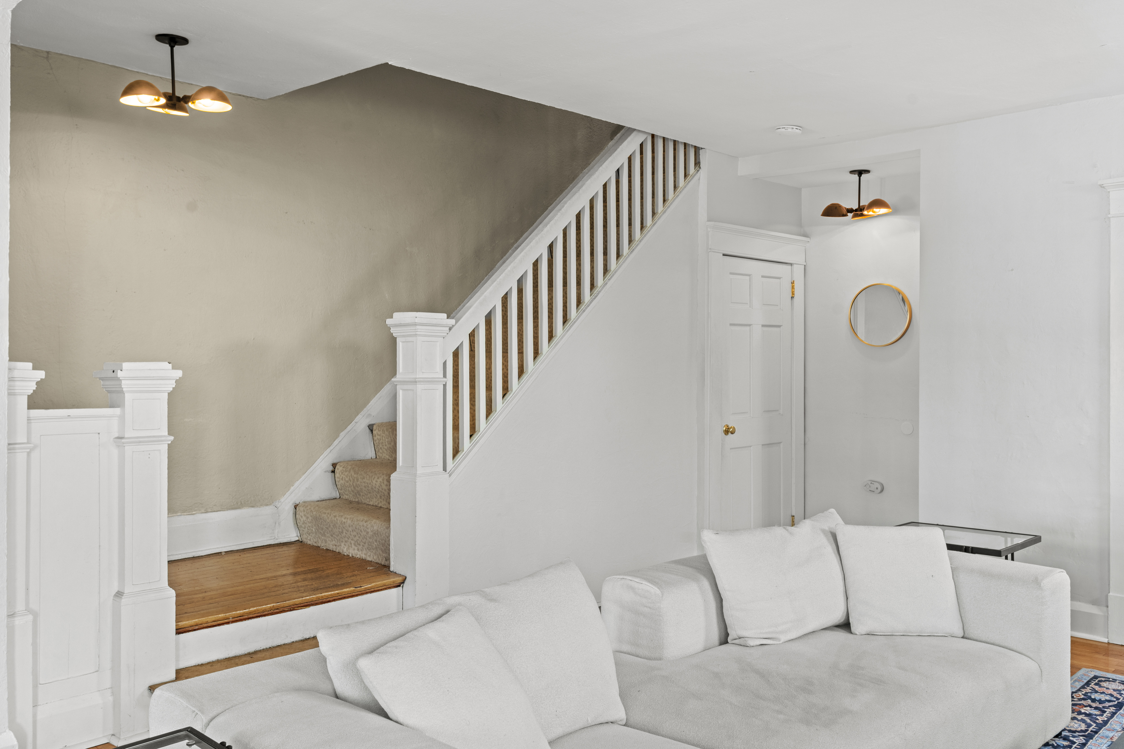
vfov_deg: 42.3
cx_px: 562
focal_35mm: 31
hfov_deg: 60.3
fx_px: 968
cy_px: 374
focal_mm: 31
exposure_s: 1/2
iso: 640
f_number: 8
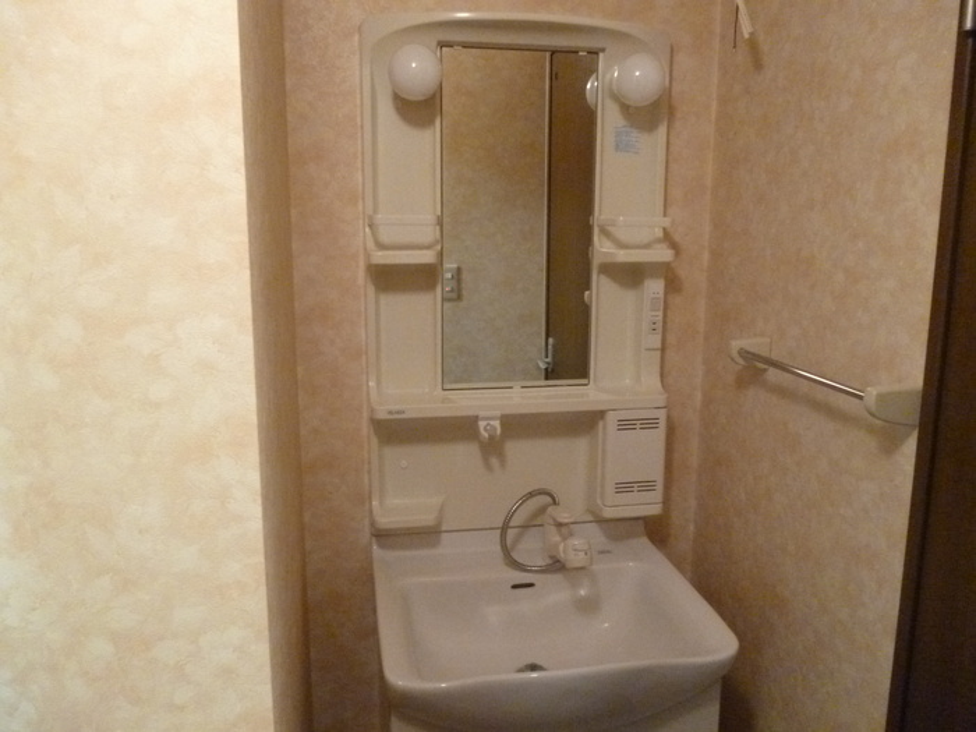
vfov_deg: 49.7
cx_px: 488
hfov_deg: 63.4
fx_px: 789
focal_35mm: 28
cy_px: 366
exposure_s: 1/15
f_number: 3.1
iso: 800
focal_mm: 5
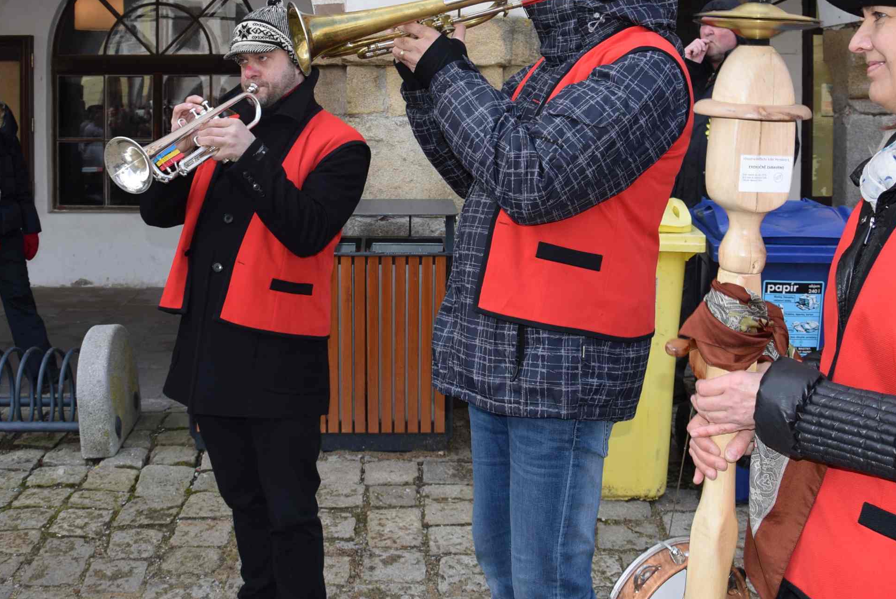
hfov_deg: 46.3
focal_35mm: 42
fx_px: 1046
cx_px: 397
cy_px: 135
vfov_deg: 31.3
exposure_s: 1/125
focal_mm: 18
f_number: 5.6
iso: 125
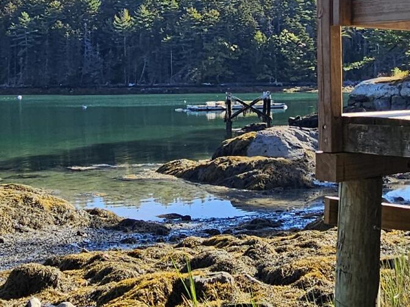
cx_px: 212
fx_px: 687
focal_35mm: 58
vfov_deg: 25.0
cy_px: 79
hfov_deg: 33.2
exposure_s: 1/1096
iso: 50
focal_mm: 2.2
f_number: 2.2
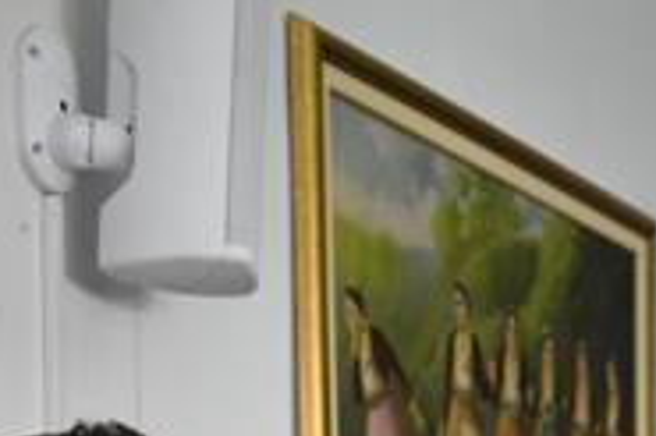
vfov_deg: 9.0
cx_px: 1280
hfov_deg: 12.7
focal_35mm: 143
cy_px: 909
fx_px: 2603
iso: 1400
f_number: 3.8
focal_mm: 22
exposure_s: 1/125
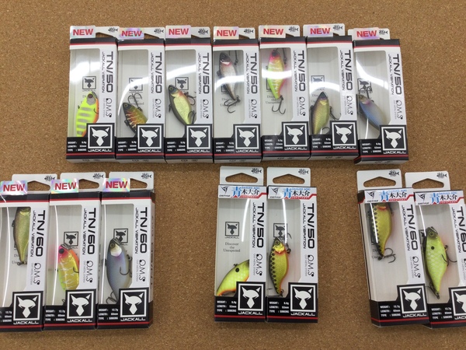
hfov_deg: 58.4
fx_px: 417
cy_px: 175
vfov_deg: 45.4
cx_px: 233
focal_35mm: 31
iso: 32
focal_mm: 3.3
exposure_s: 1/60
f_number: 2.4
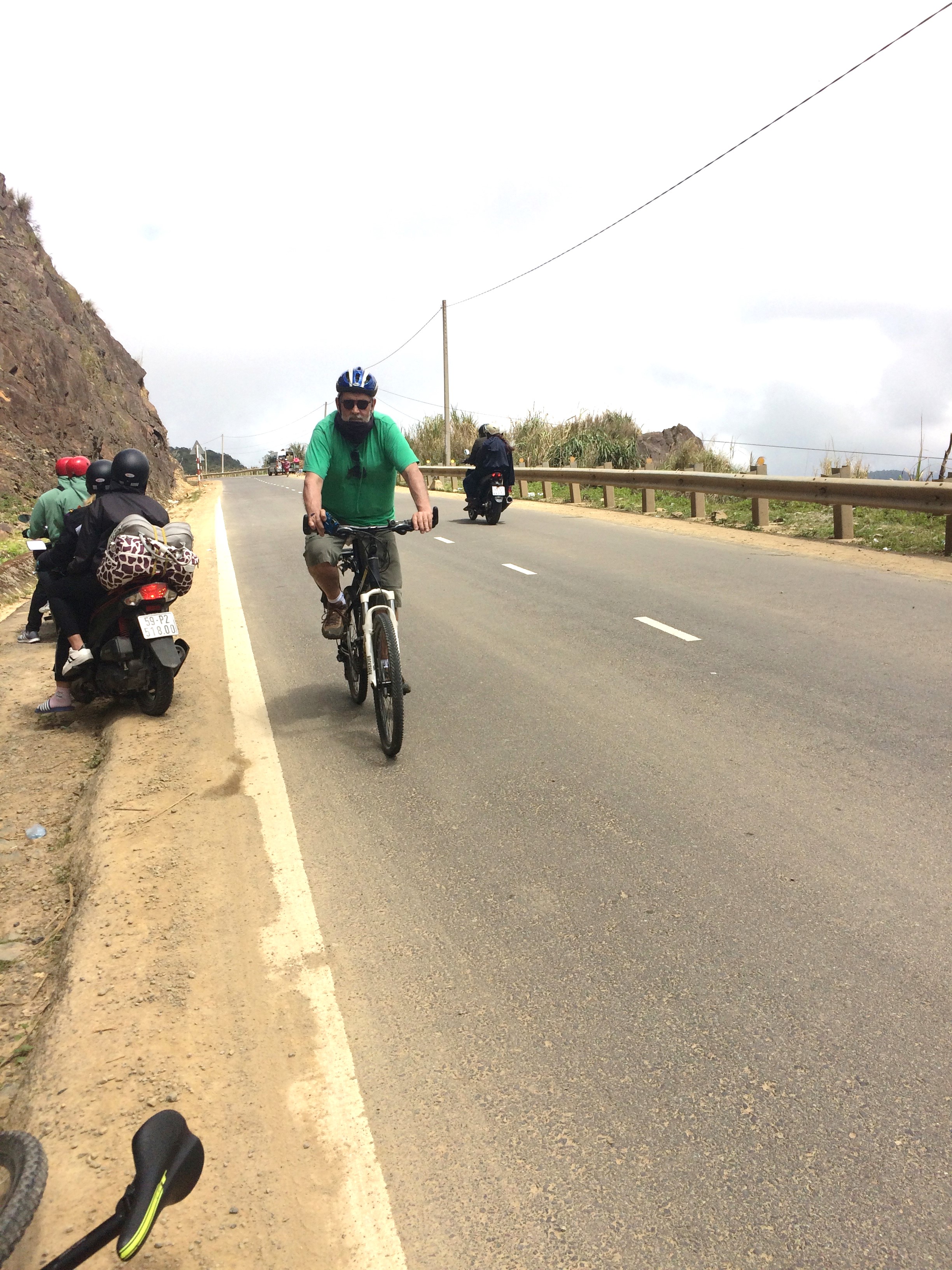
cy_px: 635
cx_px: 476
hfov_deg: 48.2
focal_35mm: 29
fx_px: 1063
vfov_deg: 61.7
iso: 32
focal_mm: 4.15
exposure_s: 1/3165
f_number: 2.2
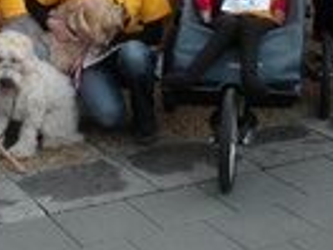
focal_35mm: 104
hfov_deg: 18.9
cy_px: -100
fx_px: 1000
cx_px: 132
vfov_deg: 13.6
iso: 64
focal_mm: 6.3
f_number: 3.5
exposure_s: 1/124
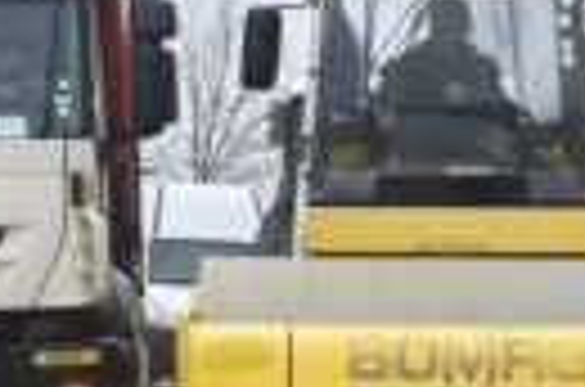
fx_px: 4442
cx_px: 459
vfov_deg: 5.0
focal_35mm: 274
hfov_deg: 7.5
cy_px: 153
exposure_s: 1/250
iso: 400
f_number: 5
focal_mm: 34
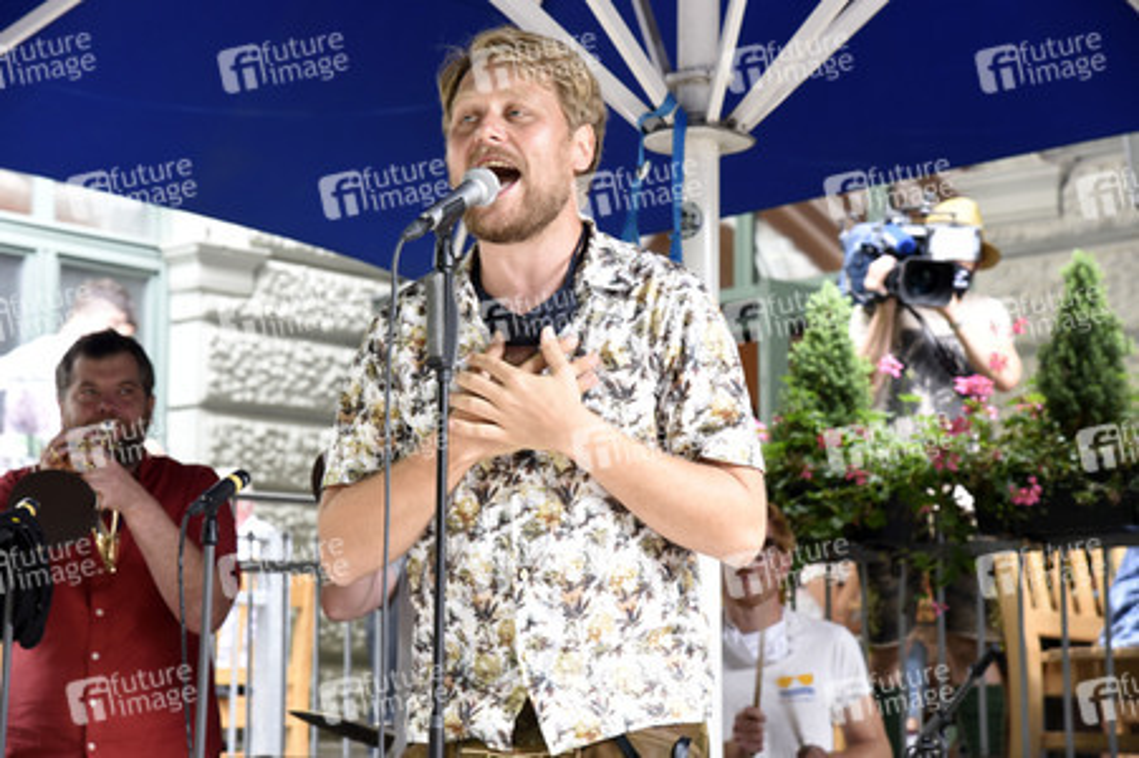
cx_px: 570
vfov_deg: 15.9
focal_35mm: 86
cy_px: 379
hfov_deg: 23.7
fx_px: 2719
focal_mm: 86
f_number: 6.3
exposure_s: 1/60
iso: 1250
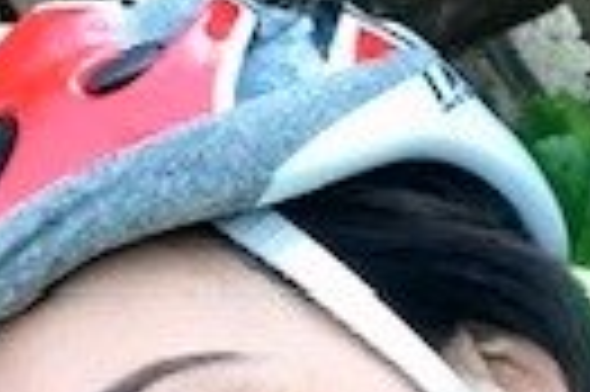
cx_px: -167
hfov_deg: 12.3
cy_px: -38
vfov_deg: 8.3
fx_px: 2668
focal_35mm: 163
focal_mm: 2.87
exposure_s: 1/33
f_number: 2.2
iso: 40
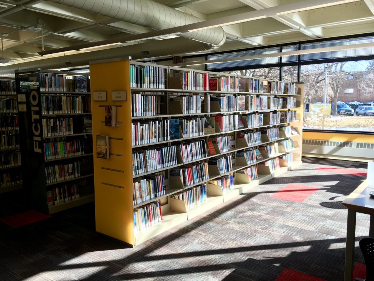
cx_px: 187
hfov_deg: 61.7
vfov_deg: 48.2
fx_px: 313
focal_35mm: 29
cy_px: 140
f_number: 2.2
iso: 25
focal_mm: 4.15
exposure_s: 1/120
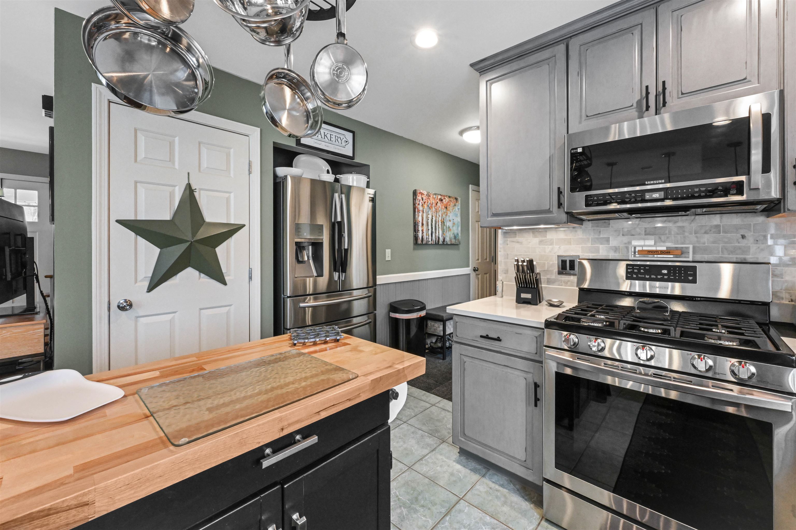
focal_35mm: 14
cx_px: 398
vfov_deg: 81.2
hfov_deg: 104.3
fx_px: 310
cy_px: 265
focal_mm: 14
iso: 4000
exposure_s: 1/30
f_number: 14
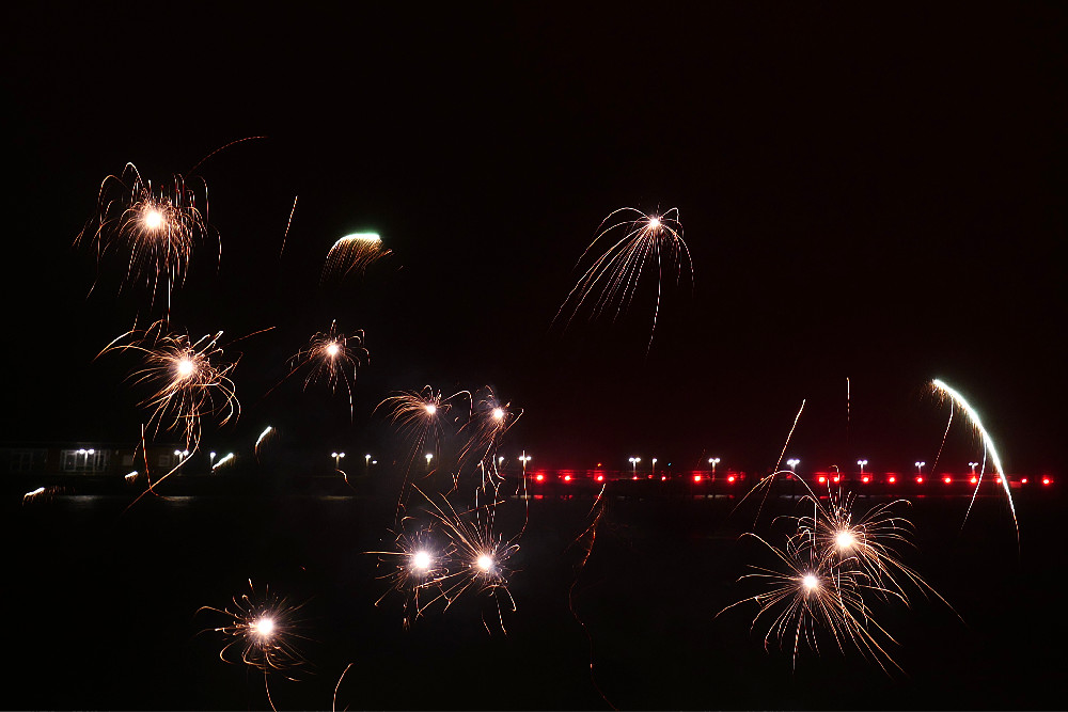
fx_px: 860
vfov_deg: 45.0
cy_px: 356
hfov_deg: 63.7
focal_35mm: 29
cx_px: 534
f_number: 4
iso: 200
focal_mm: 14
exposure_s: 1.6
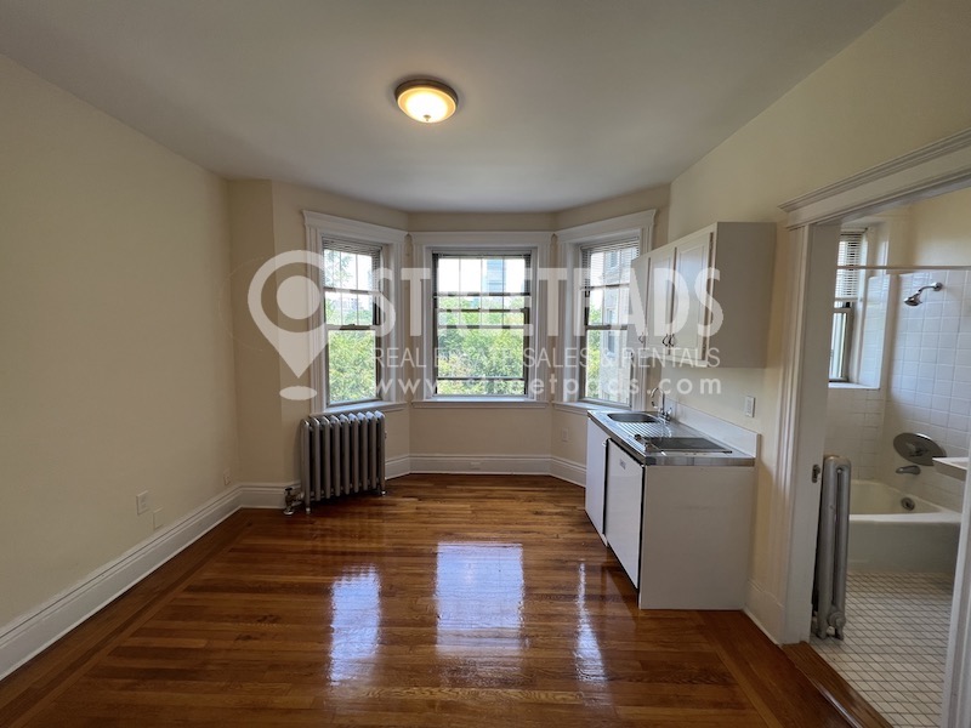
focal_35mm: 13
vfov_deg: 89.9
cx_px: 486
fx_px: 365
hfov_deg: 106.2
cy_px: 364
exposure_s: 1/120
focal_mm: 1.57
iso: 40
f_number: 1.8
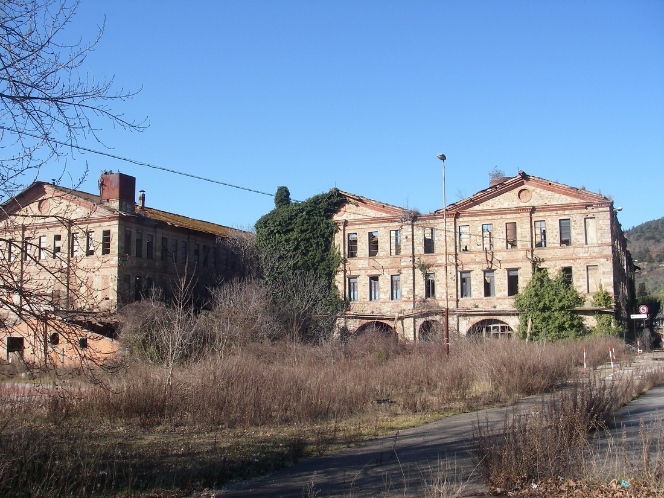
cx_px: 332
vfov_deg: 37.7
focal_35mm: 38
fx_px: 729
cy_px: 249
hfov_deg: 49.0
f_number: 6.6
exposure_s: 1/125
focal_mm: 6.3
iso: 64
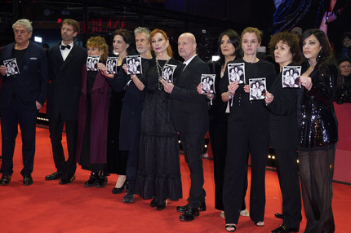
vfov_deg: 31.1
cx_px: 173
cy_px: 121
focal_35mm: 43
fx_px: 419
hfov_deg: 45.5
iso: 800
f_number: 5.6
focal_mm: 41
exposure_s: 1/160
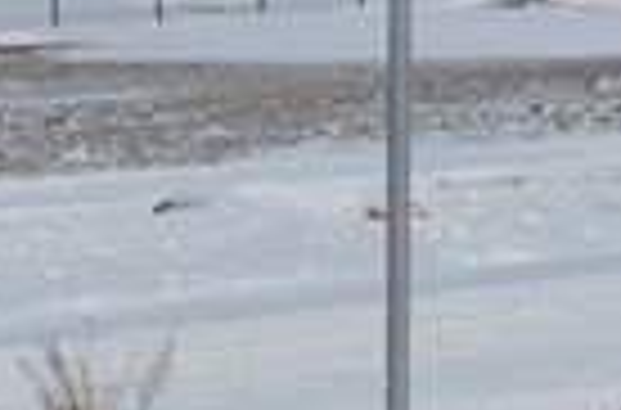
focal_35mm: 744
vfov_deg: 1.8
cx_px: -76
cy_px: -117
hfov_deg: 2.8
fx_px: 12796
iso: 250
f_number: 13
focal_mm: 105
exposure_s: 1/640
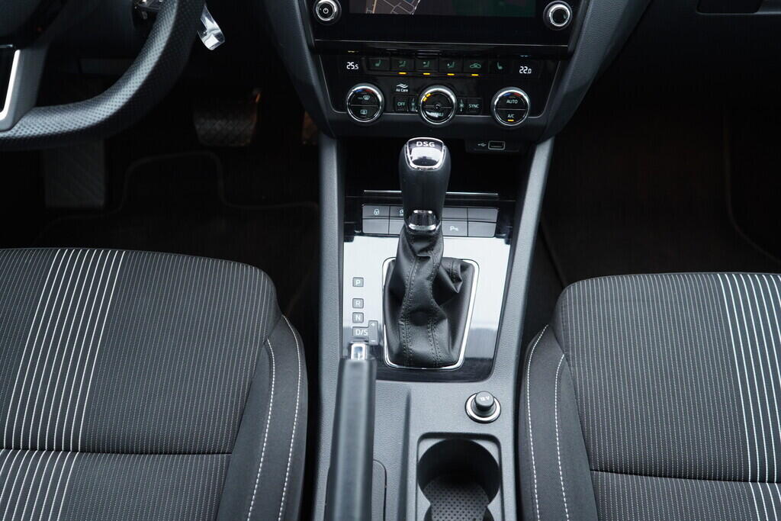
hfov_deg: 53.1
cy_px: 260
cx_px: 390
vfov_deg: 36.9
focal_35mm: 36
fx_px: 781
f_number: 2.8
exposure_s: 1/40
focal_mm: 24
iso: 400
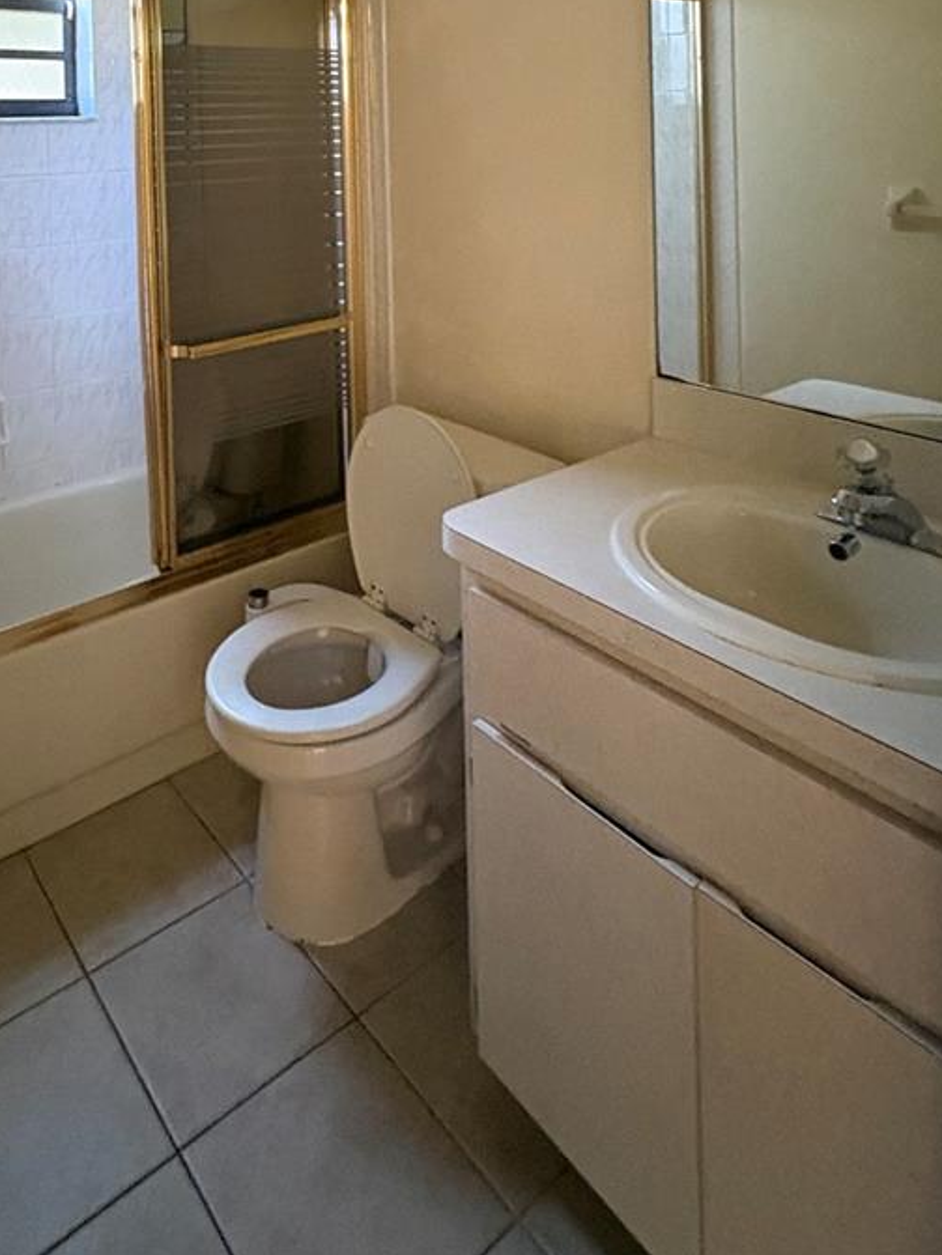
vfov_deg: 59.7
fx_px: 907
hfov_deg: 53.1
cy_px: 142
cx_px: 267
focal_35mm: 25
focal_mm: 2.22
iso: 1000
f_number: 2.2
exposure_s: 1/50
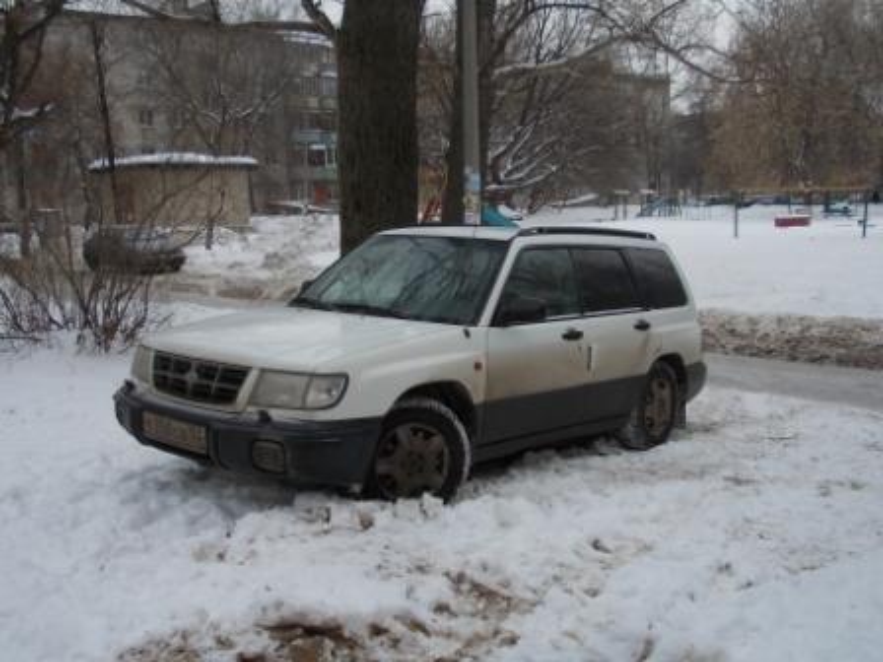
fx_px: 969
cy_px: 331
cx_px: 442
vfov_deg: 37.7
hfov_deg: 49.0
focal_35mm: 38
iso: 80
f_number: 3.1
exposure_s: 1/125
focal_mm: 5.3
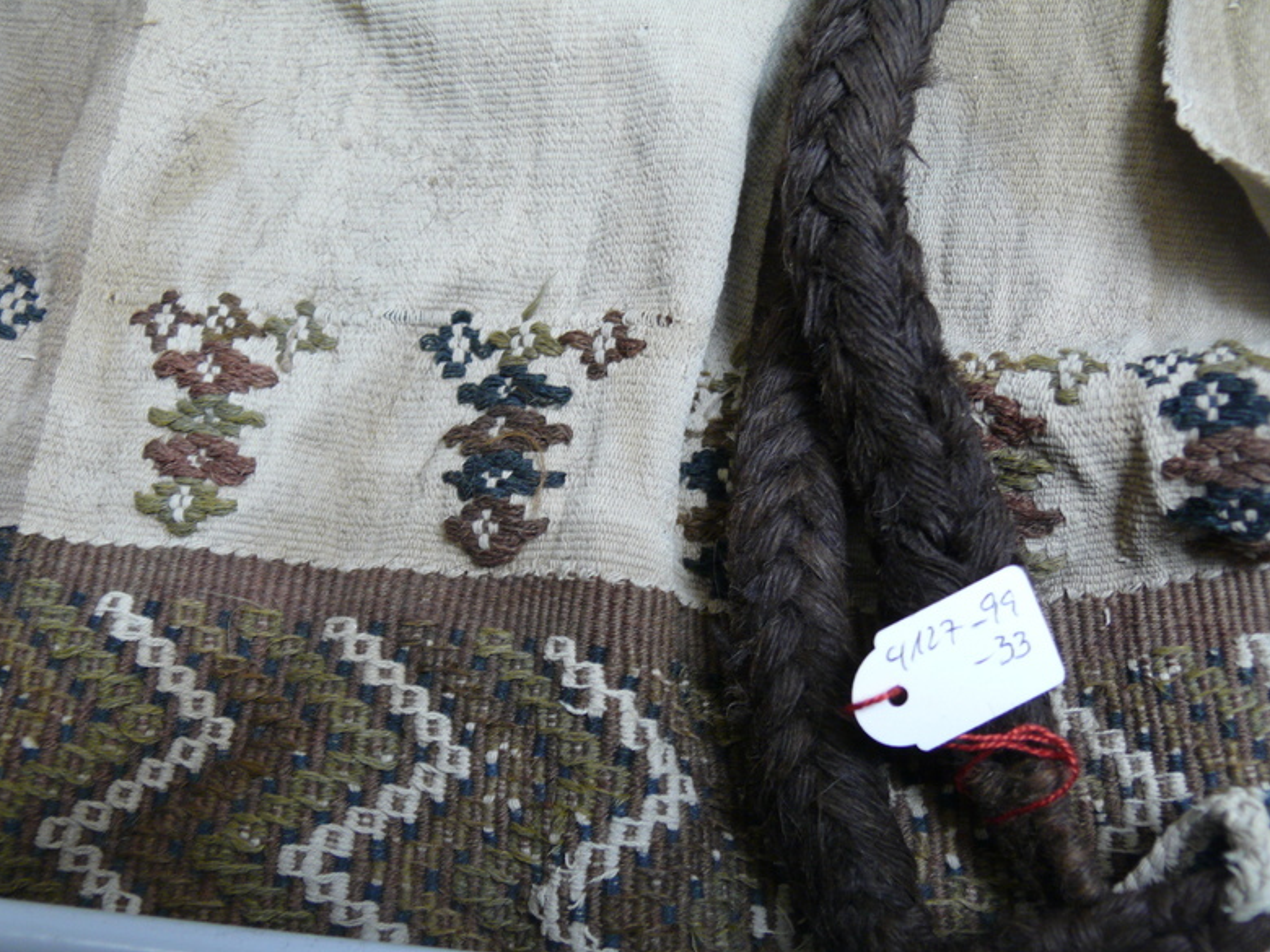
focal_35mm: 41
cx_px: 625
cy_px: 477
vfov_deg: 35.1
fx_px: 1504
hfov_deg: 45.8
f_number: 2.8
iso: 200
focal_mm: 8.5
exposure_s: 1/20
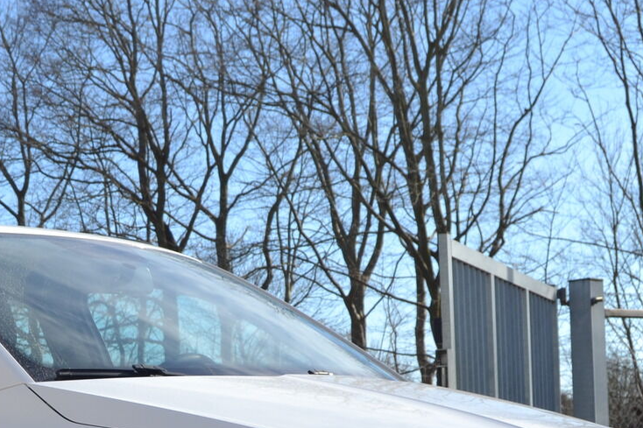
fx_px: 1821
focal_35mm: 102
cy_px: 529
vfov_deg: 13.0
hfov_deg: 19.7
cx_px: 90
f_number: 8
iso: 100
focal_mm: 26
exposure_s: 1/250
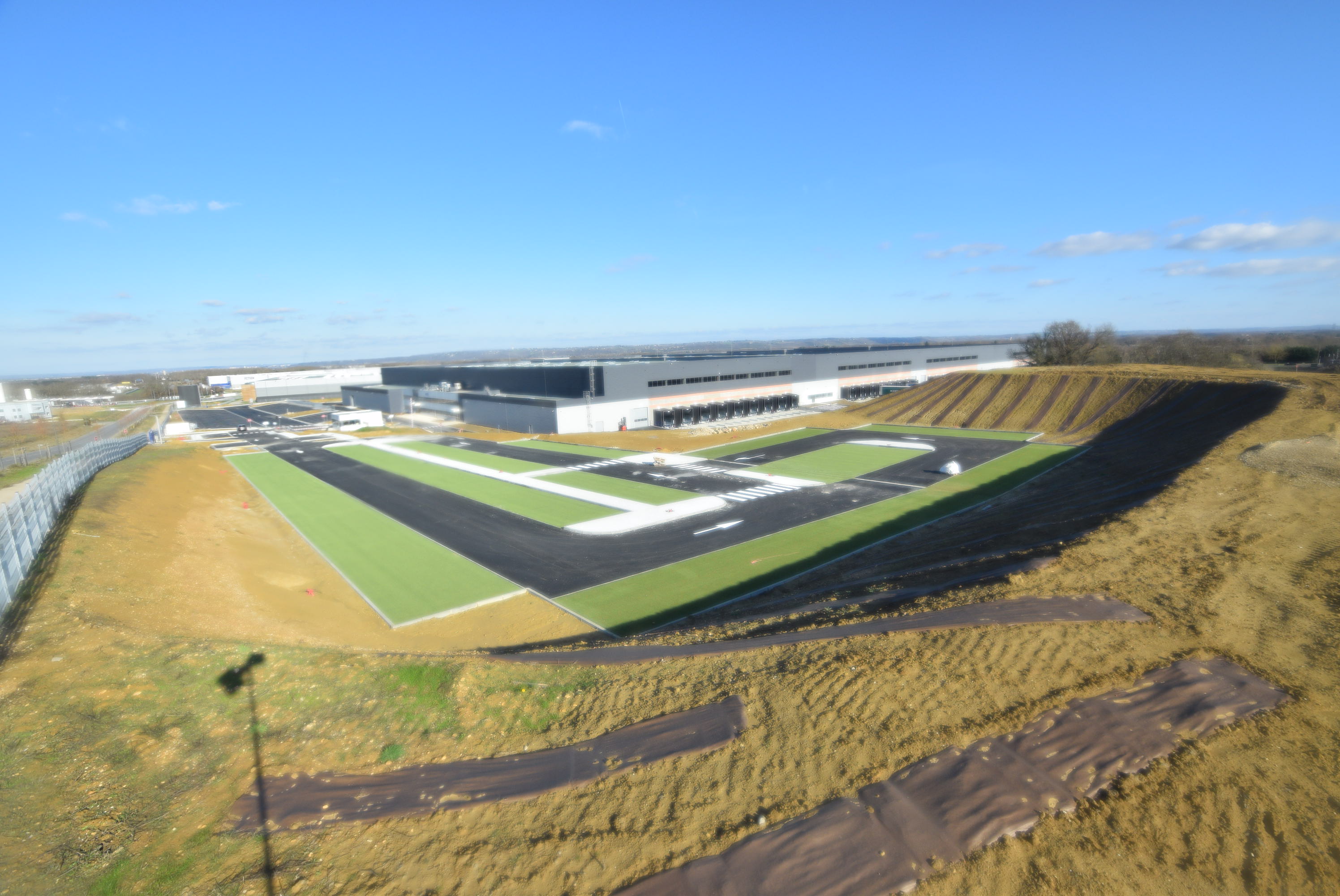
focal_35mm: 15
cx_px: 670
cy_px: 448
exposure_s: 1/320
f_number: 9
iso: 200
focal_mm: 10
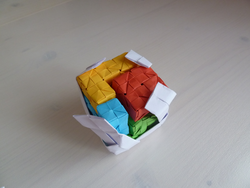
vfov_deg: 54.9
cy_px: 94
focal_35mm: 25
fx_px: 181
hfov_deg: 69.4
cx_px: 125
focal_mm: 4.1
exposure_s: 1/30
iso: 250
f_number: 3.3
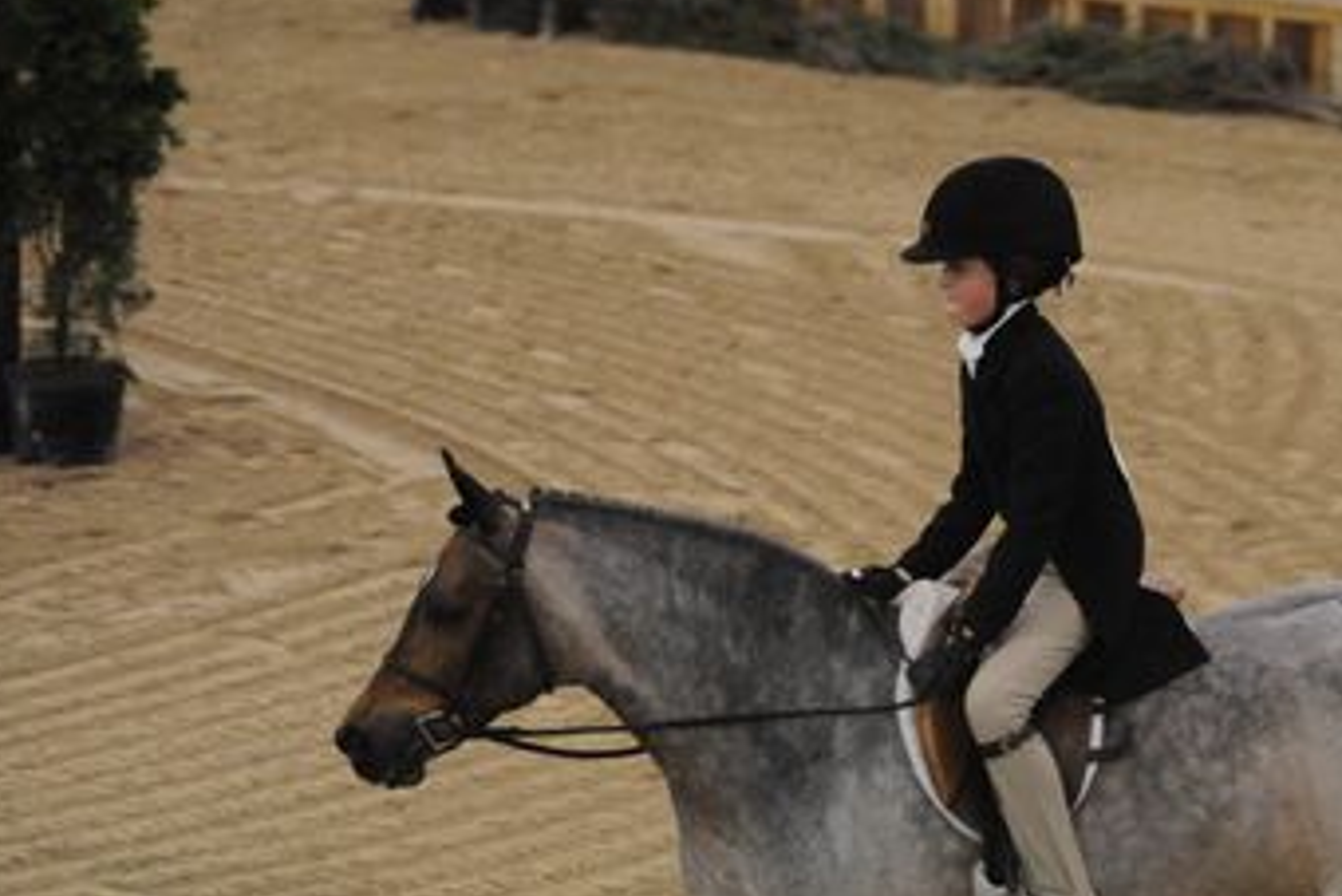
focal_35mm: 188
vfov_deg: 7.3
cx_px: 1105
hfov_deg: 10.9
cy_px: 746
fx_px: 7011
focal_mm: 100
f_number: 2.8
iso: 6400
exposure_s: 1/400
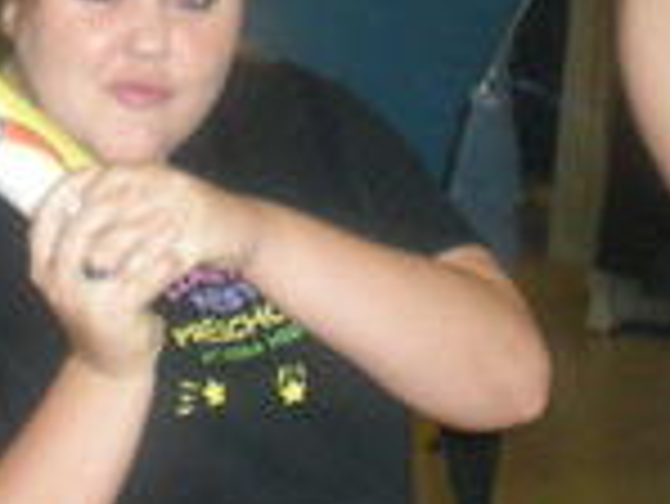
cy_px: 63
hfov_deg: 12.1
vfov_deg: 9.1
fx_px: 3157
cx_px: 261
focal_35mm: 163
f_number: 3.1
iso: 306
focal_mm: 6.3
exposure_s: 1/60
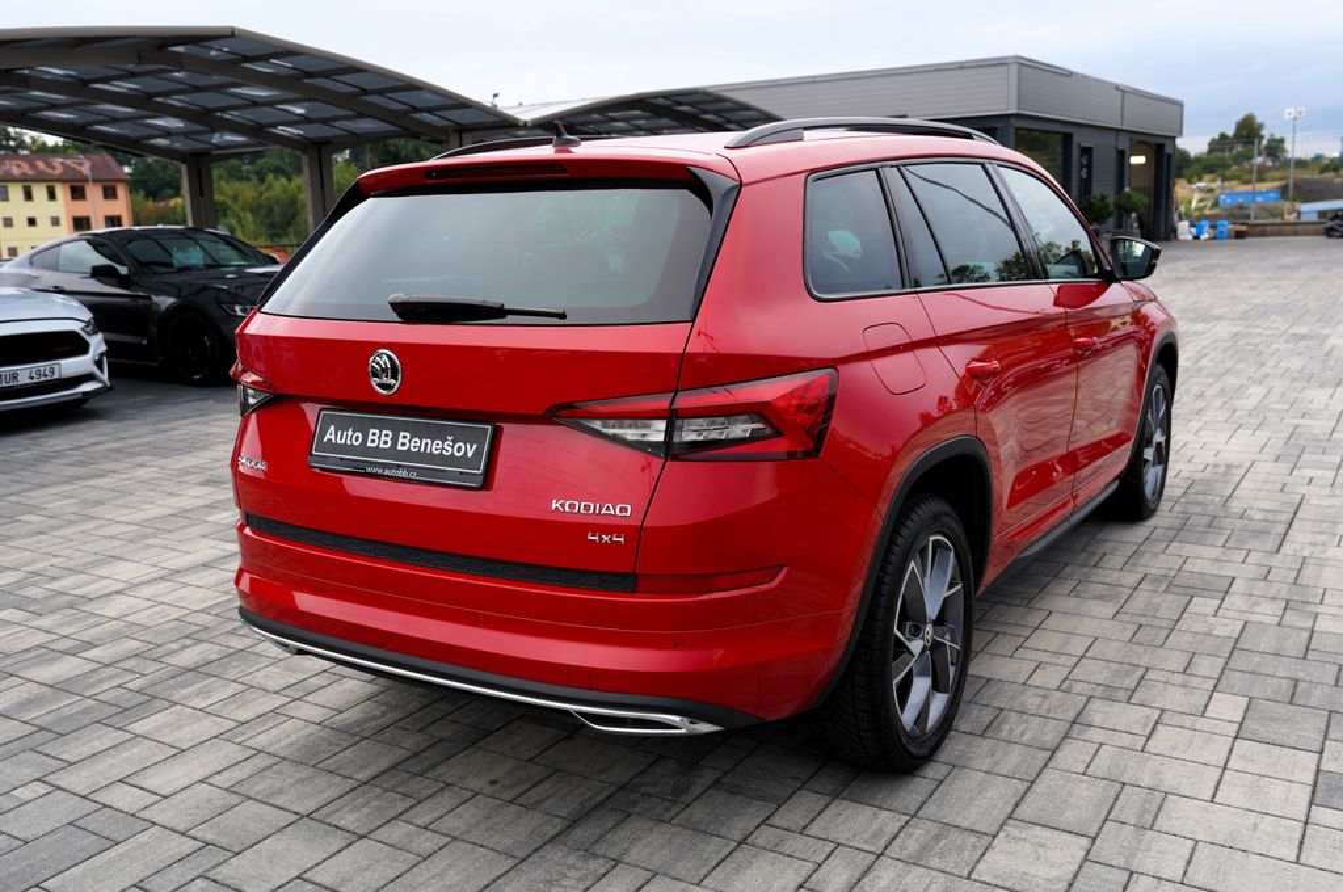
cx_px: 672
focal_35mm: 32
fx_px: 1192
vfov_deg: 41.0
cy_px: 446
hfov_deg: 58.8
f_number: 5
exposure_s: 1/125
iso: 100
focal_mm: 32
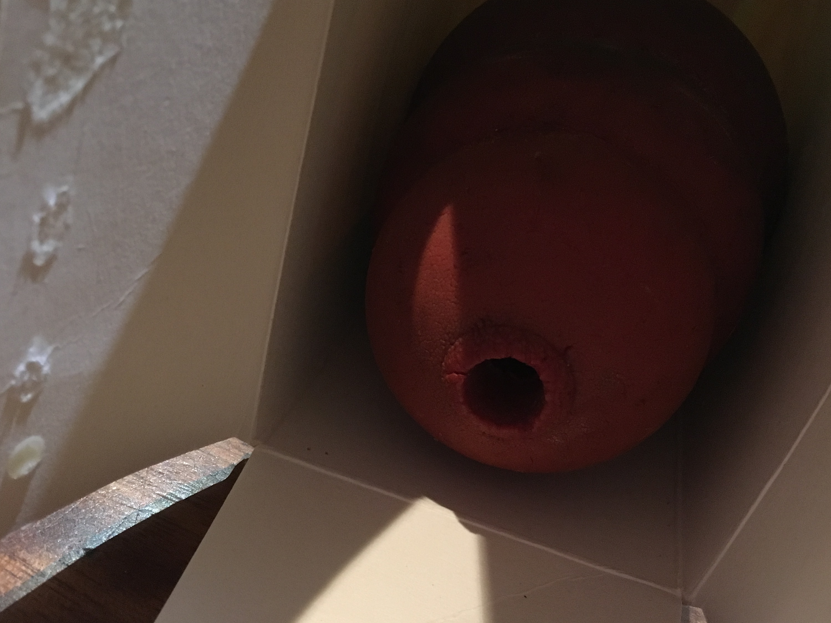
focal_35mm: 39
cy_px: 309
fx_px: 936
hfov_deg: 47.8
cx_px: 452
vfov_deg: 36.8
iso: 400
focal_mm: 4.15
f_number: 2.2
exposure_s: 1/17
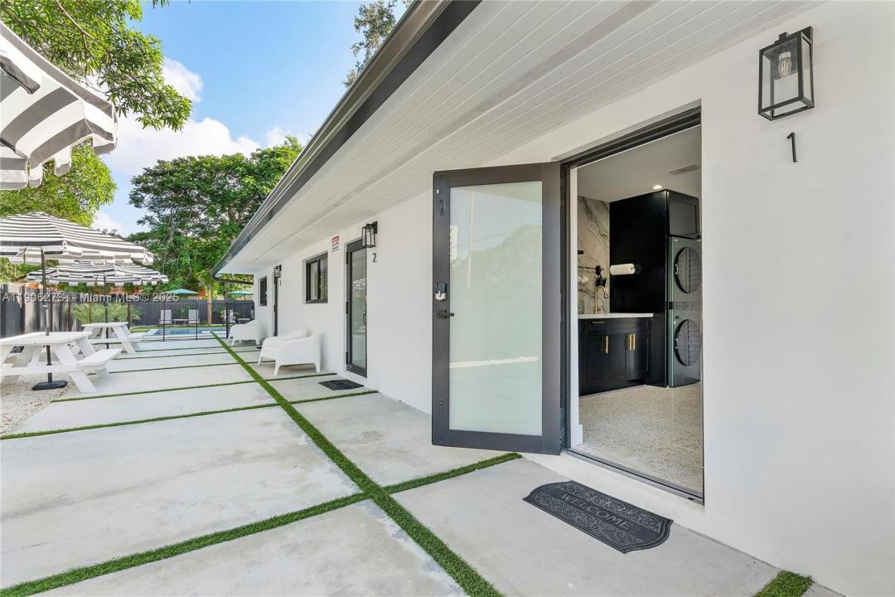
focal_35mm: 16
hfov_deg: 96.7
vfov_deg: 73.7
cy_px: 298
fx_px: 398
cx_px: 448
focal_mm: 16
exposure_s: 1/25
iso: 100
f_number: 10
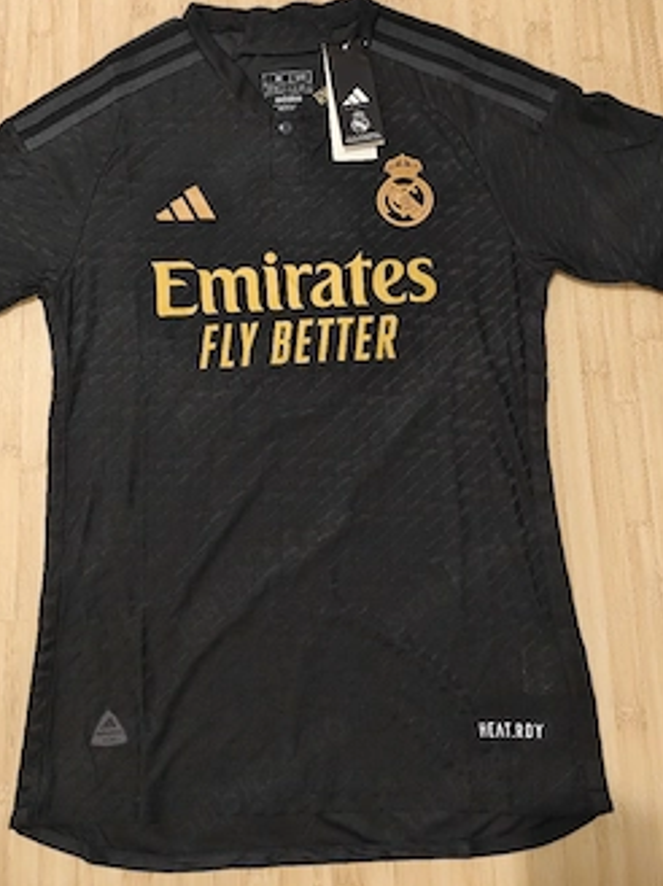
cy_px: 393
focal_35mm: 28
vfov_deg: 63.3
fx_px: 716
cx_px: 313
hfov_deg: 49.6
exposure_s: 1/100
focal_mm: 6.06
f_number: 1.6
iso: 1250
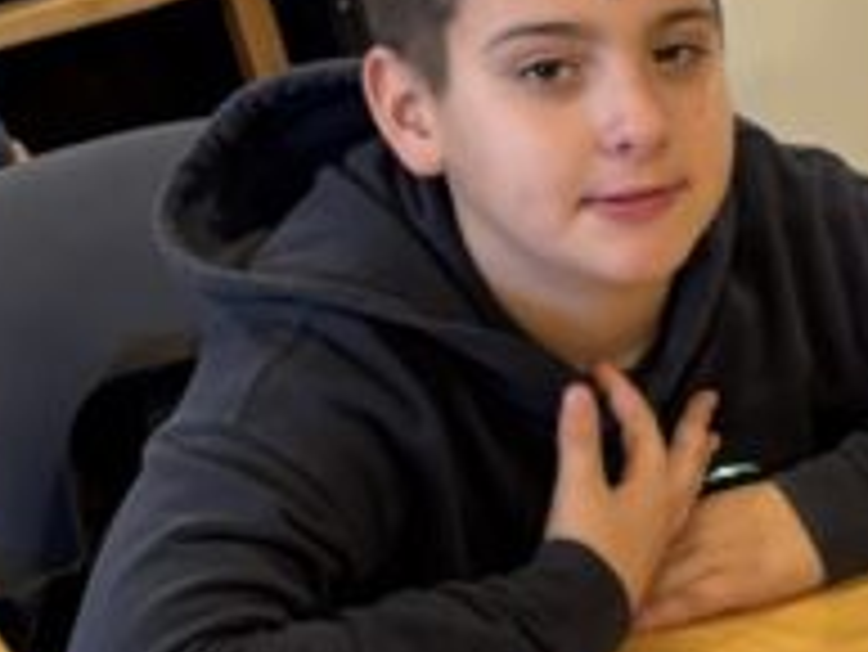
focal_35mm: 138
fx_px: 3463
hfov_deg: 13.5
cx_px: 1300
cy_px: 652
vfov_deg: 10.7
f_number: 1.6
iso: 125
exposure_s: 1/60
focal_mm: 5.96
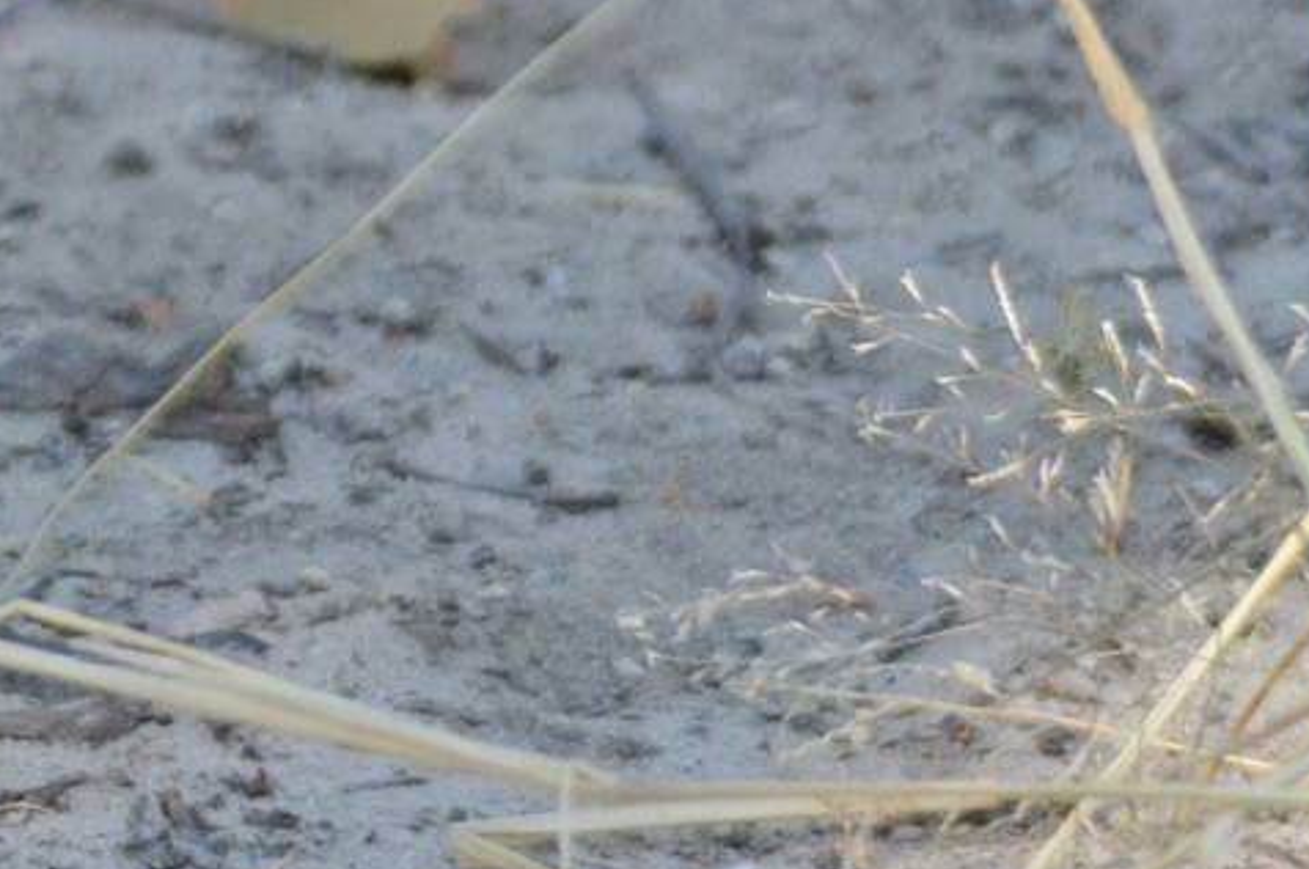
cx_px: -861
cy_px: -239
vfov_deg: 1.2
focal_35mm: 1159
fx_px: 42085
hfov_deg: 1.8
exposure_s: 1/2000
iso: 2500
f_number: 5.6
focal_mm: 230
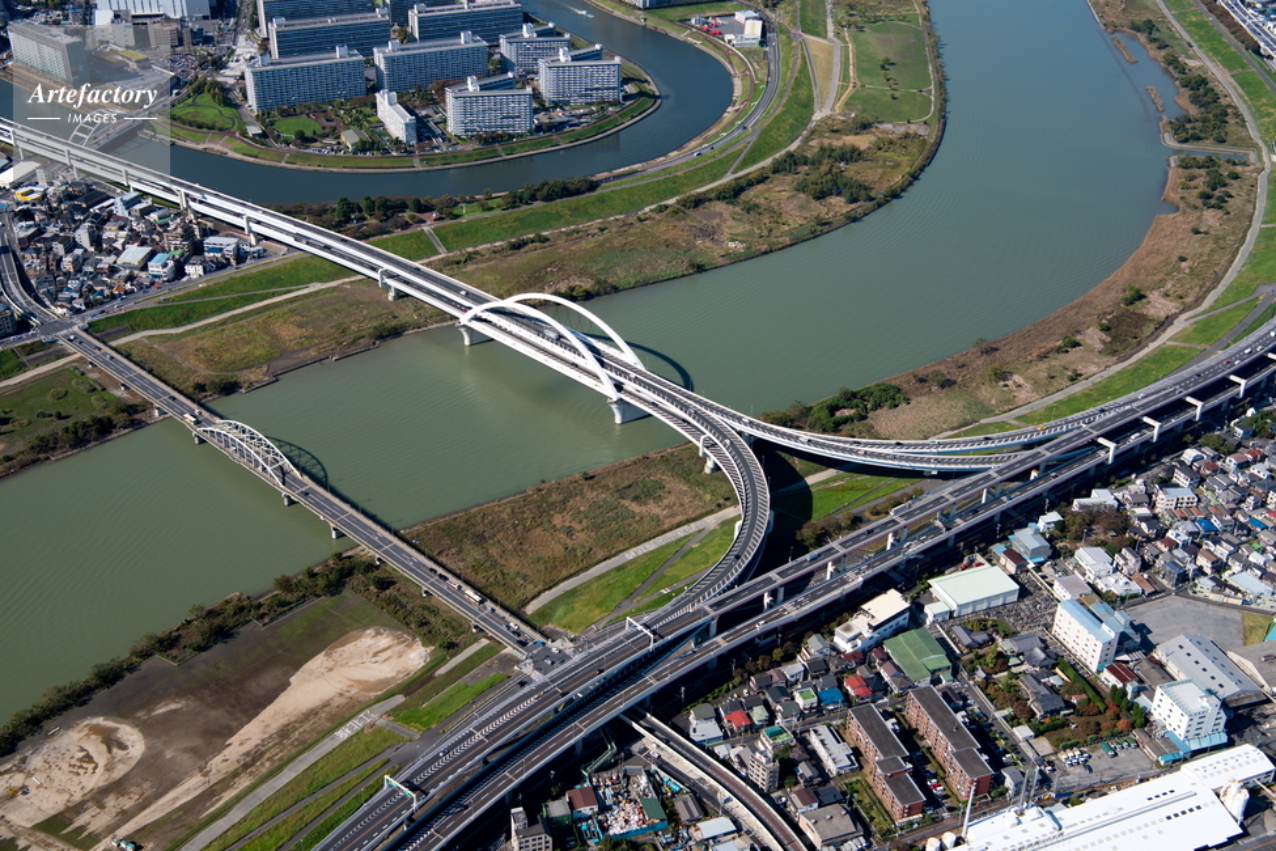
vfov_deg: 32.6
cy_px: 422
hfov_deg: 47.4
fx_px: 1453
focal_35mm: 41
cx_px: 628
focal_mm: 40
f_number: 7.1
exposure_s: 1/400
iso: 100
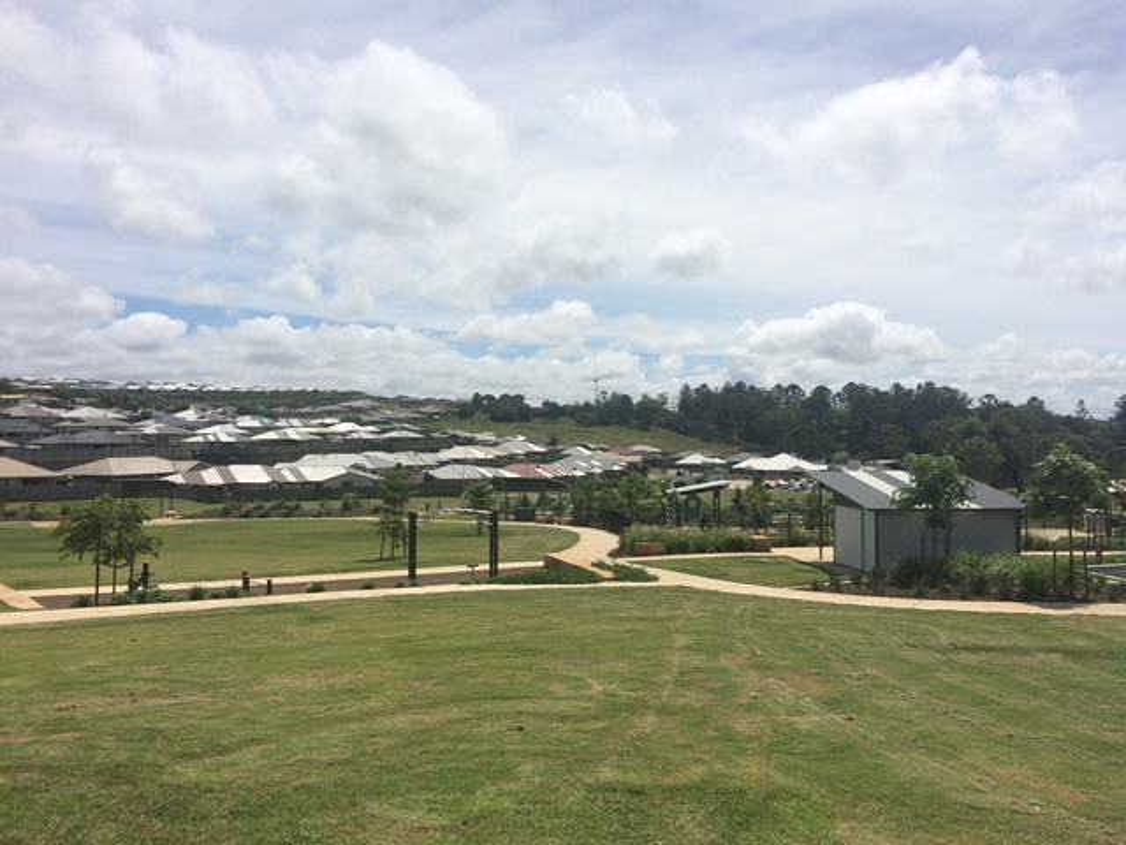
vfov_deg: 48.2
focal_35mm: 29
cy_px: 422
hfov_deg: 61.7
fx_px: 943
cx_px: 563
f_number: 2.2
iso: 32
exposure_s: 1/5128
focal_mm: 4.15
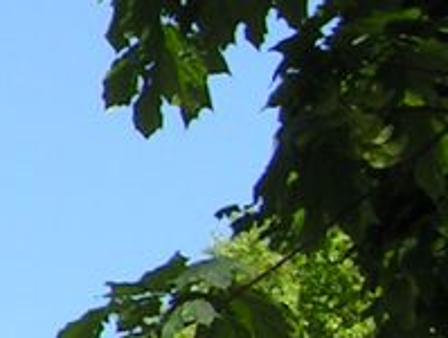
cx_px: -813
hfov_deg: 7.3
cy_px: -2
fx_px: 3164
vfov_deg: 6.1
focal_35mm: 244
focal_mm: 6.3
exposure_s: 1/125
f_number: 5.6
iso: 50
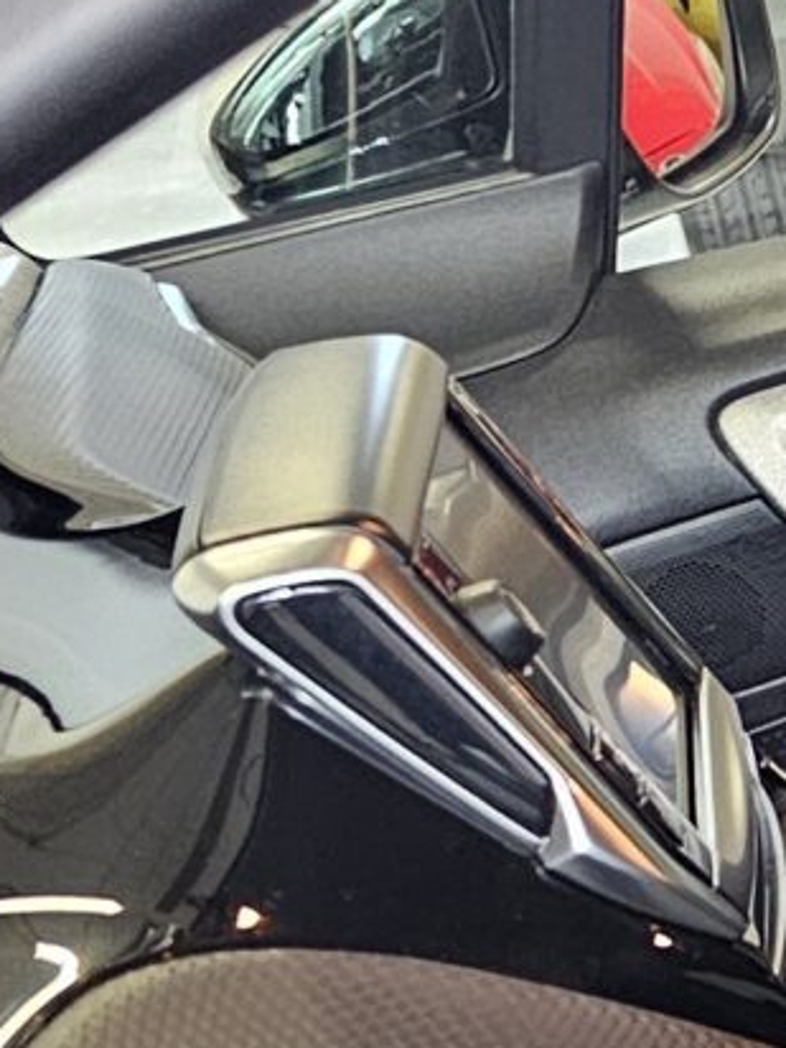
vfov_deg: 13.4
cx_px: 2495
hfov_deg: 8.4
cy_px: 1269
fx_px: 4329
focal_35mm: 143
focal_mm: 6.3
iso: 800
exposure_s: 1/24
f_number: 1.7
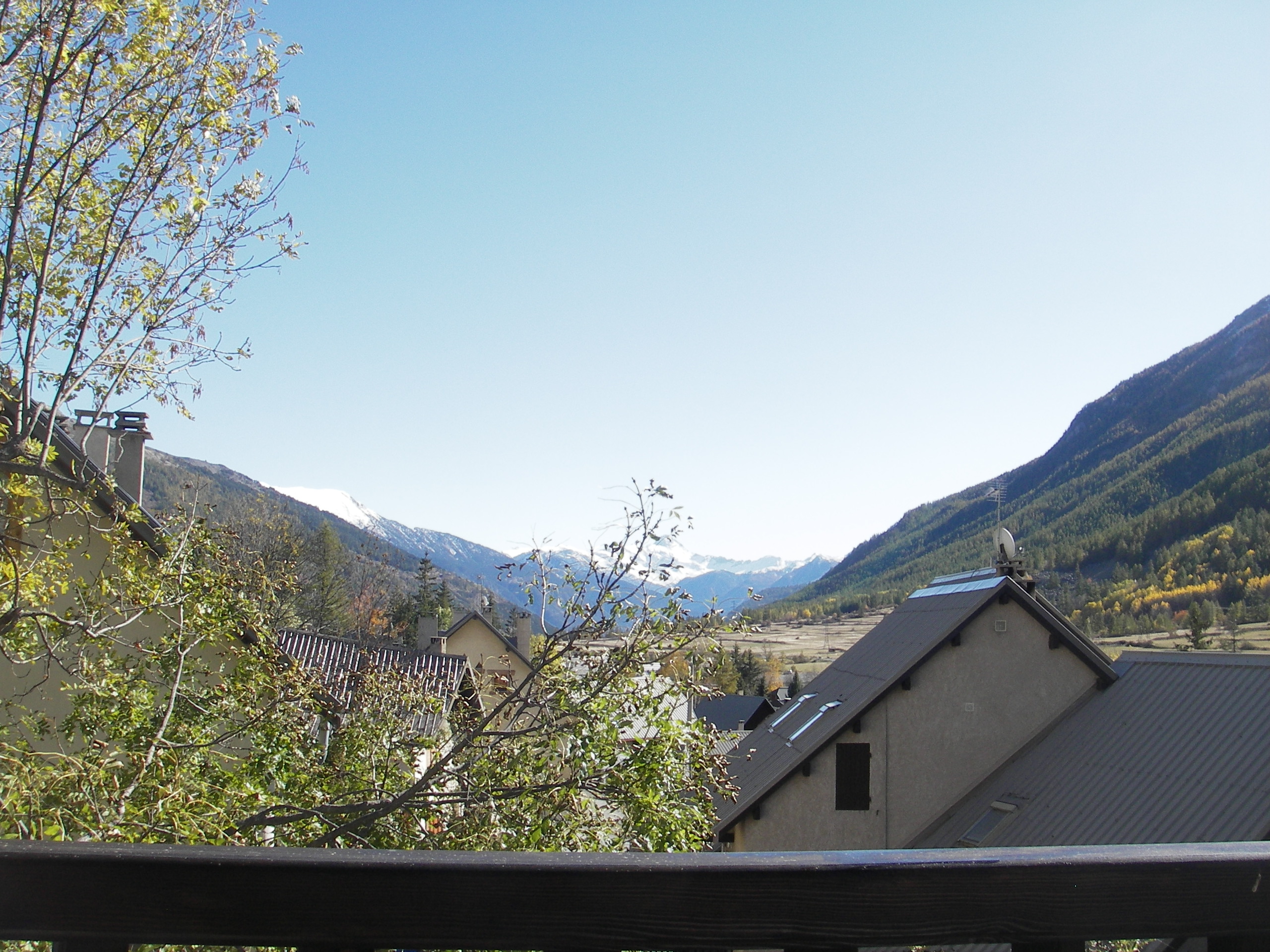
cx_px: 635
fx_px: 1394
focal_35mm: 38
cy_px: 476
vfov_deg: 37.7
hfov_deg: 49.0
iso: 50
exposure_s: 1/125
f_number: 6.6
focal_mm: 6.3
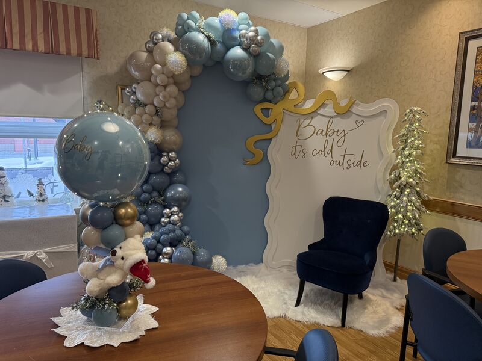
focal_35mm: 24
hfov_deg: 71.6
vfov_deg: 56.8
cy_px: 180
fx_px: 334
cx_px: 241
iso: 250
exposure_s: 1/120
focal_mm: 6.76
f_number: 1.78
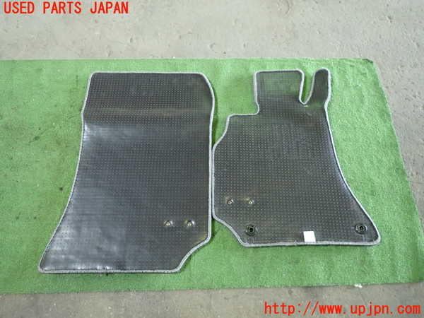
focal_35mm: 25
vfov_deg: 54.9
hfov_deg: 69.4
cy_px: 159
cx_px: 212
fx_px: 306
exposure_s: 1/30
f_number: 2
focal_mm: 4.5
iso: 500
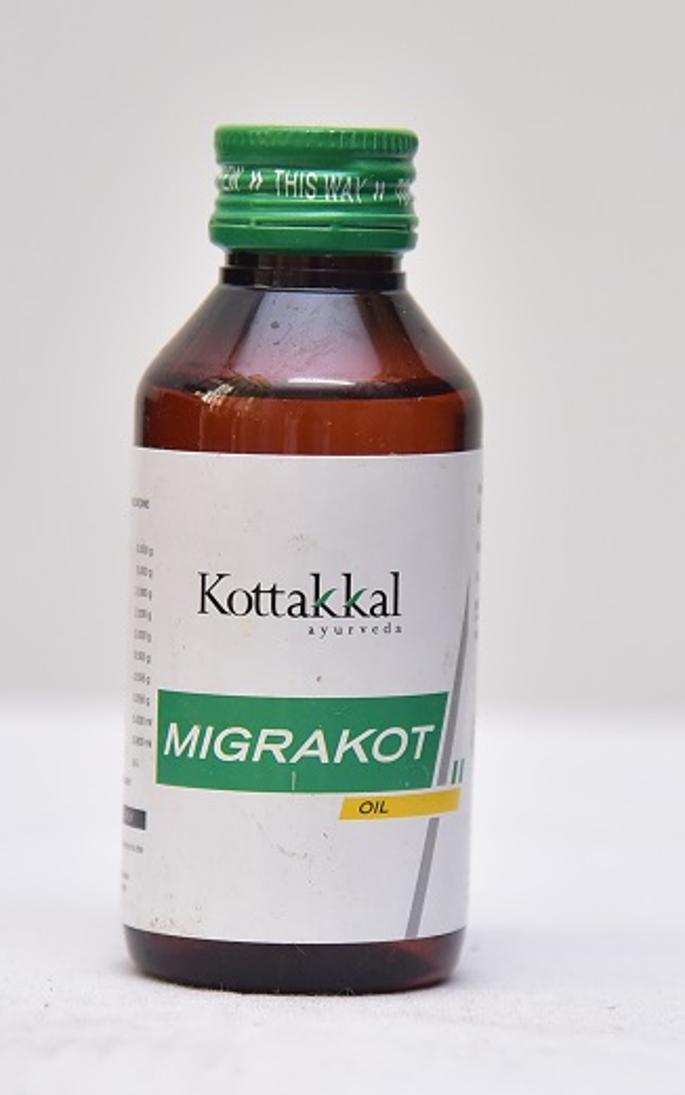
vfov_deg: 19.3
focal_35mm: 108
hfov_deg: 12.1
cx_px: 319
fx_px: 3223
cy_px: 551
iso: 1600
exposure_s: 1/125
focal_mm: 105
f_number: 4.5
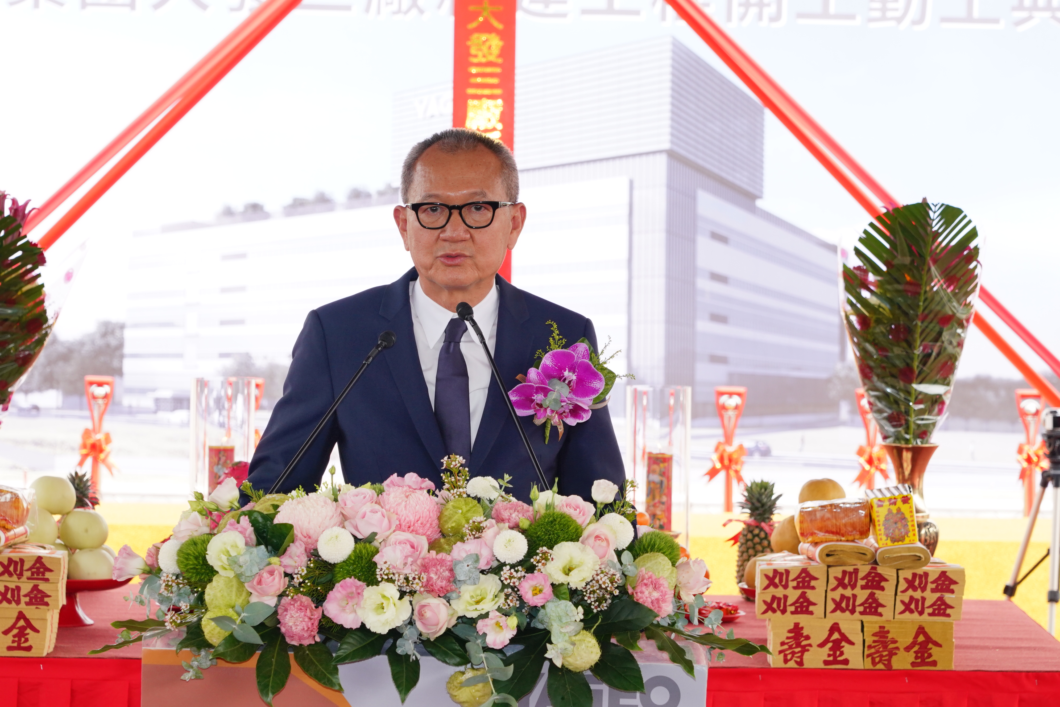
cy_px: 354
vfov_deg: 8.7
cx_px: 530
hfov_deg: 13.1
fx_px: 4622
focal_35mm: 157
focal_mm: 105
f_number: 8
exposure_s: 1/200
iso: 640
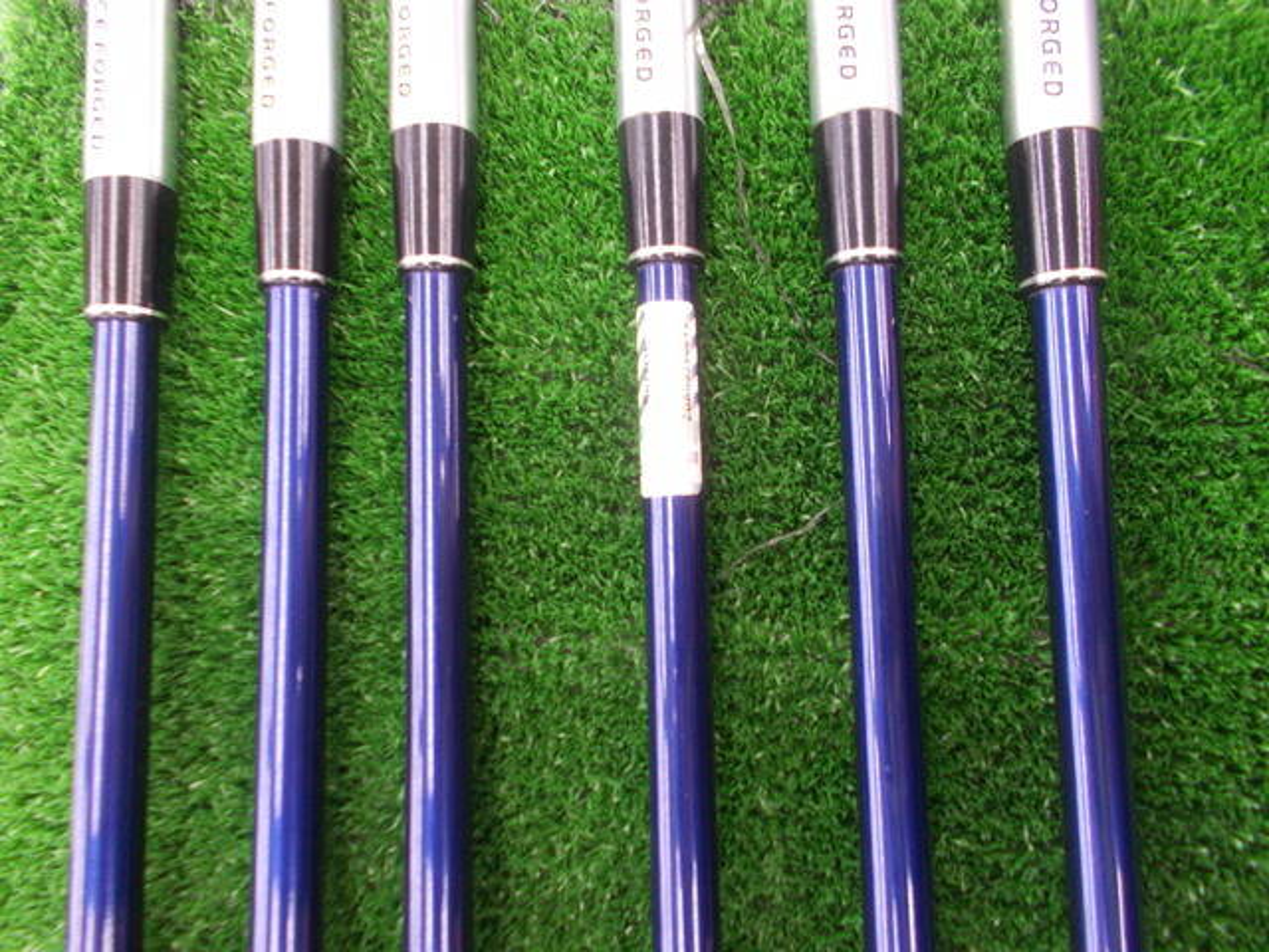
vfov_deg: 53.1
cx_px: 634
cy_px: 476
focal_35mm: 26
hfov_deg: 67.3
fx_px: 953
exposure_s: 1/13
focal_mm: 4.6
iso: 200
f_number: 3.2
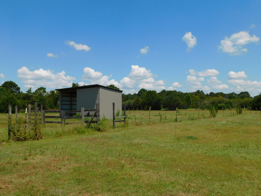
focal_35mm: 30
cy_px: 98
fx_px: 226
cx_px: 130
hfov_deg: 60.0
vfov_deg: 46.8
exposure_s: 1/640
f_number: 6.4
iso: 125
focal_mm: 5.3
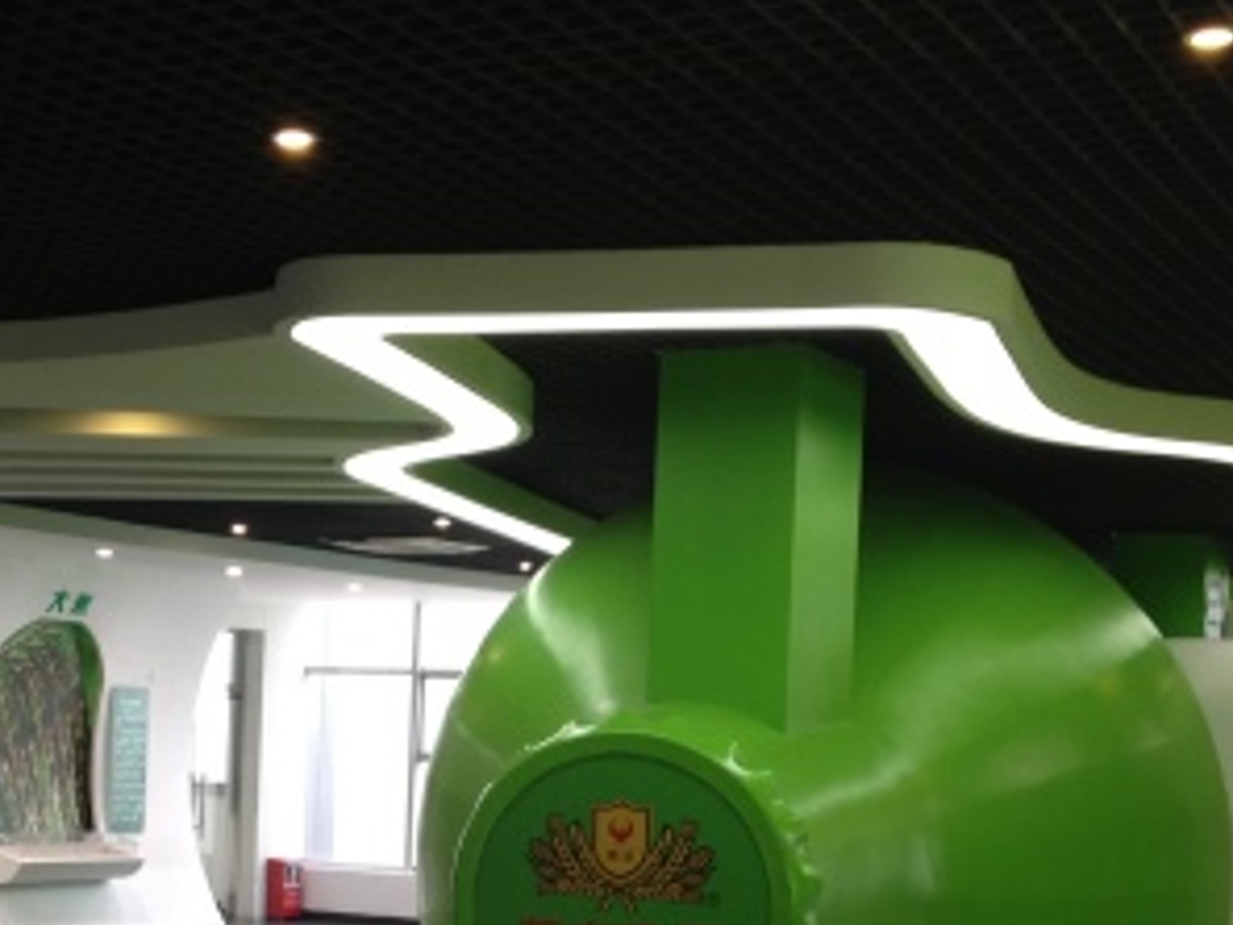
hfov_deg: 27.3
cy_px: 796
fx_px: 2529
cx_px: 500
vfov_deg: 20.4
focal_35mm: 71
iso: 64
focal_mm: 4.28
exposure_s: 1/24
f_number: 2.4
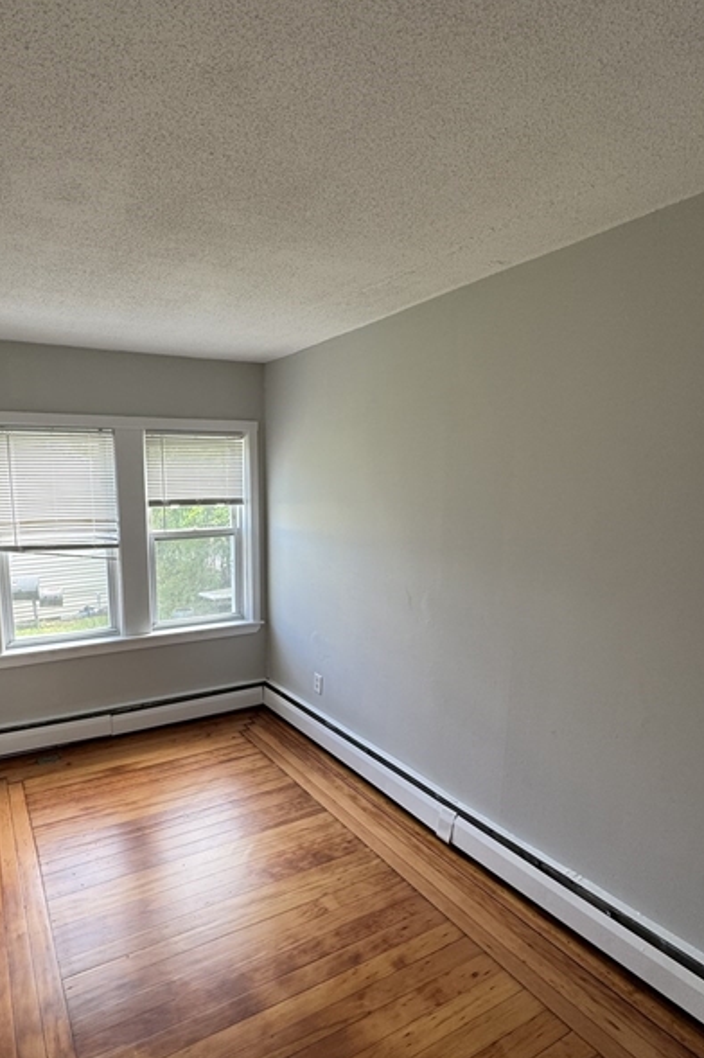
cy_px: 564
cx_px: 228
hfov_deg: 62.7
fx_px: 558
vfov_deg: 86.8
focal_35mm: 19
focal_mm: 2.22
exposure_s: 1/99
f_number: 2.2
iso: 50
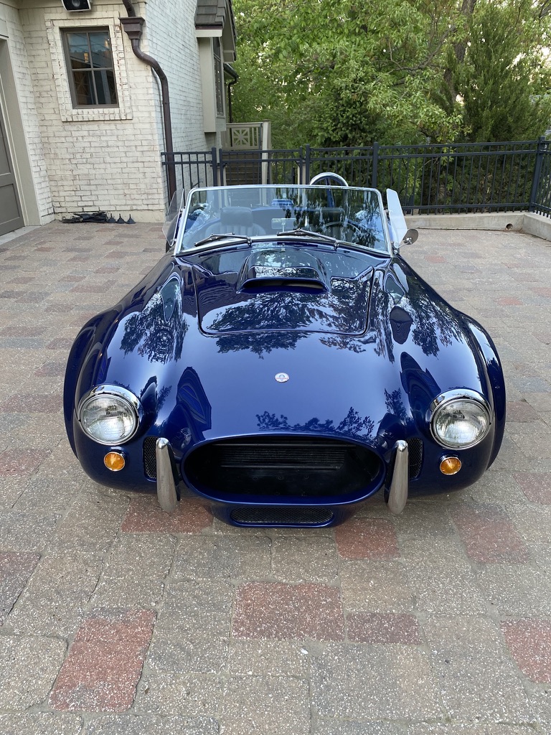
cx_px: 276
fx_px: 552
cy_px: 368
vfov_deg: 67.3
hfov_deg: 53.1
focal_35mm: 26
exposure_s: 1/121
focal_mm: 4.25
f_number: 1.8
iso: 125
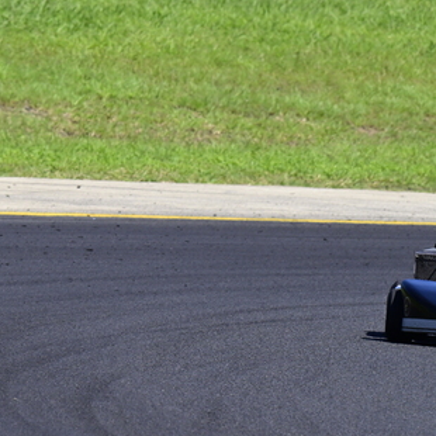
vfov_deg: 2.1
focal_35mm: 832
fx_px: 11856
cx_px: -96
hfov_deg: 2.1
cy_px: 98
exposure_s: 1/640
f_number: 11
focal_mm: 380
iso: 500
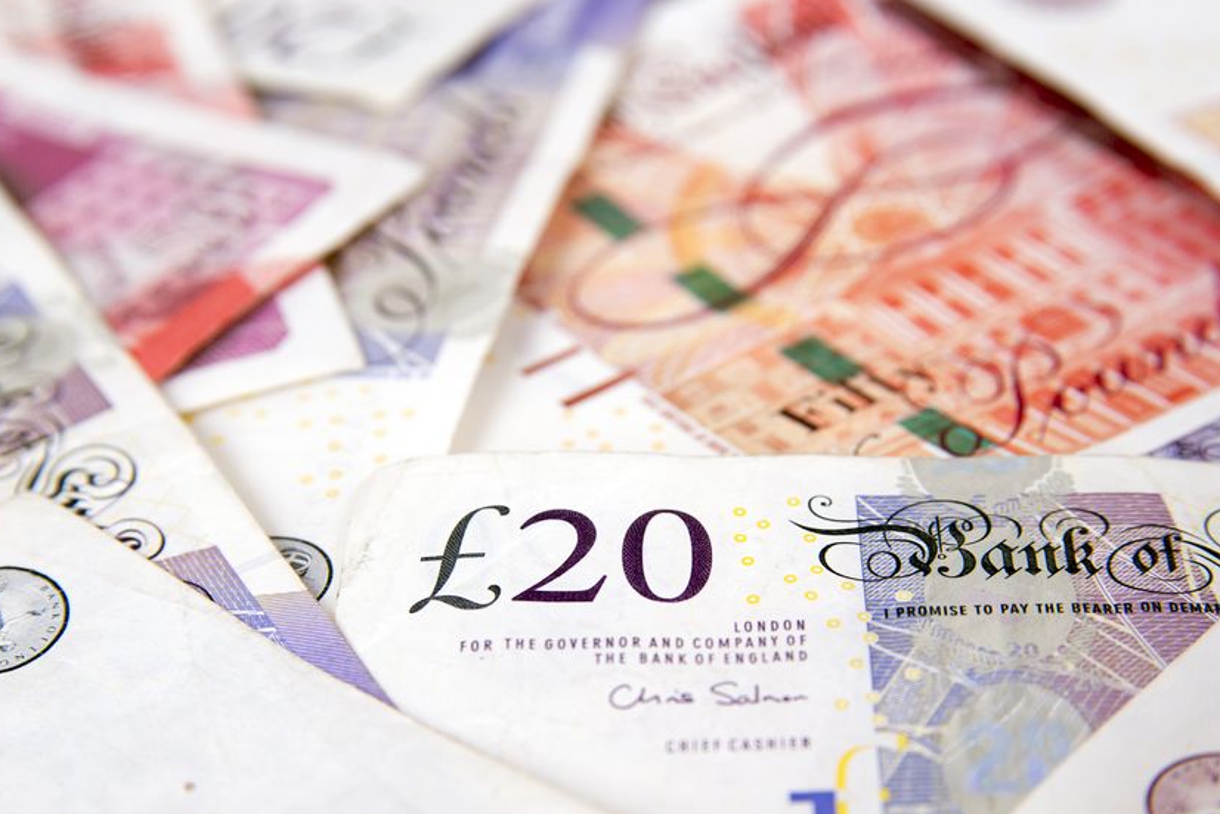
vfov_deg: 12.6
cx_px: 631
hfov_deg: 18.8
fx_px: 3694
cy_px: 505
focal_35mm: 109
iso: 100
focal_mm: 75
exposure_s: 1/125
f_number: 7.1
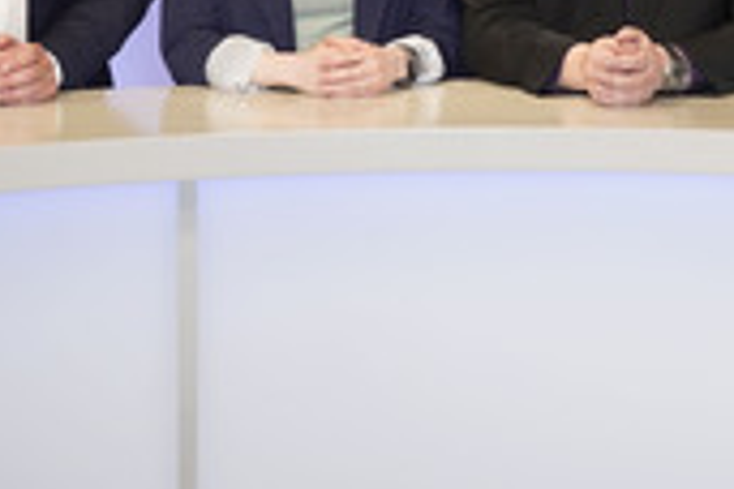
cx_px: 646
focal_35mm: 103
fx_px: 2100
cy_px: -137
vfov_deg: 12.9
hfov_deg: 19.5
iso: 2000
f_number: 5.6
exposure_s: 1/160
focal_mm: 39
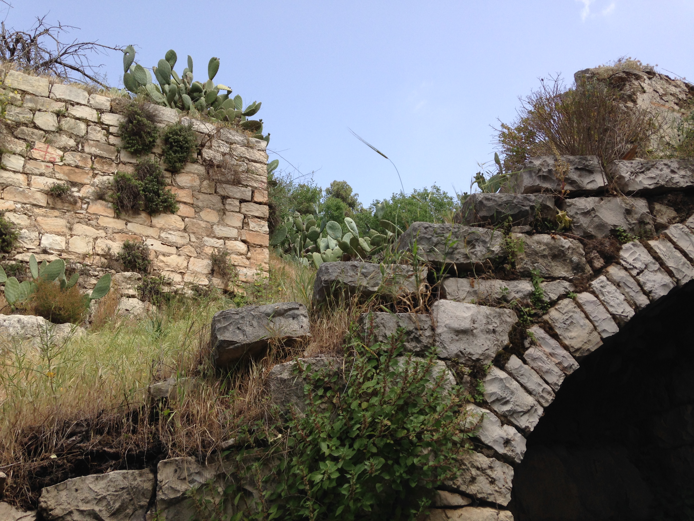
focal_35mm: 33
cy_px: 260
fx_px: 662
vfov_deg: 42.9
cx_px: 347
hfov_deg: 55.4
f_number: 2.4
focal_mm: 4.12
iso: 50
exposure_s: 1/874
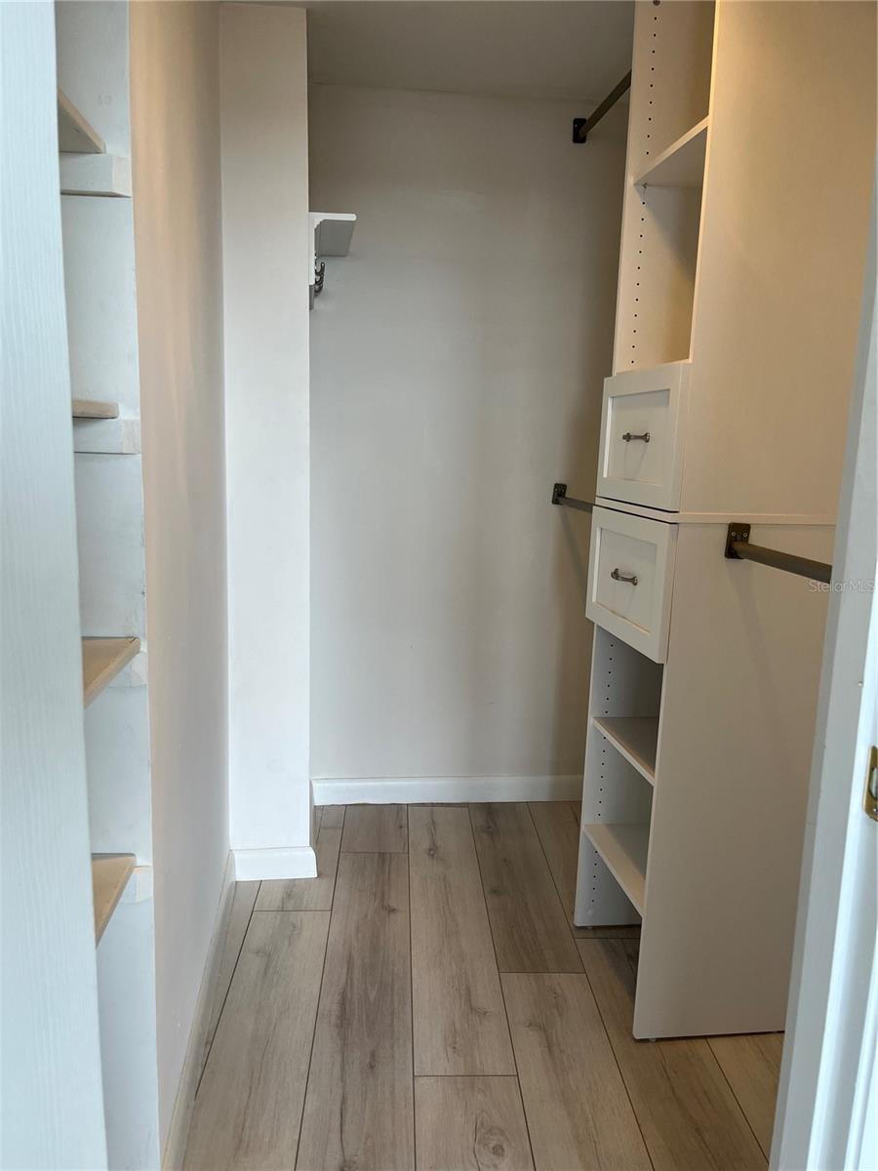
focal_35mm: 26
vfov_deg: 67.3
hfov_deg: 53.1
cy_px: 586
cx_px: 439
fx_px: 879
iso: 80
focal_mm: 5.1
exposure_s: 1/120
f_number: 1.6
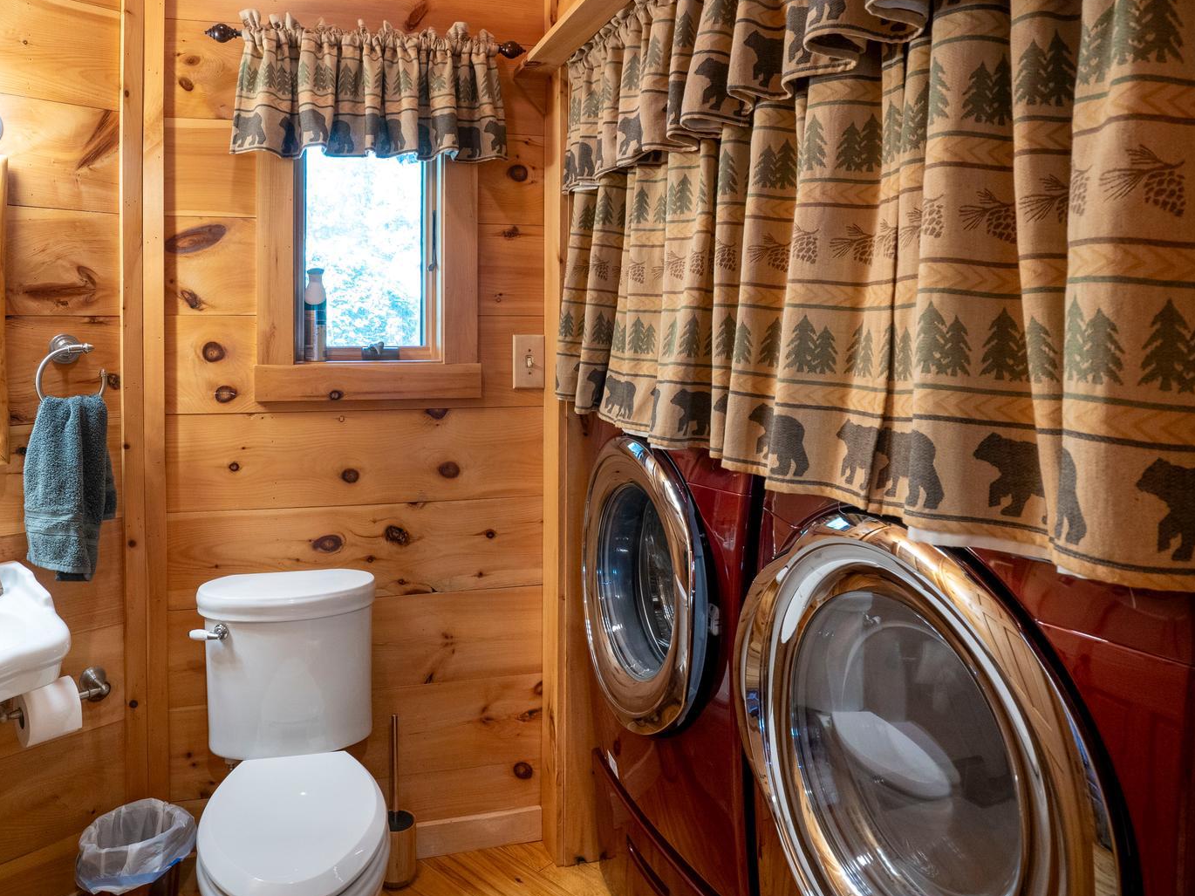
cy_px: 331
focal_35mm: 23
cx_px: 487
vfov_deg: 58.1
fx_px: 794
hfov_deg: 73.3
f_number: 7.1
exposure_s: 1/13
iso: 640
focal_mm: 16
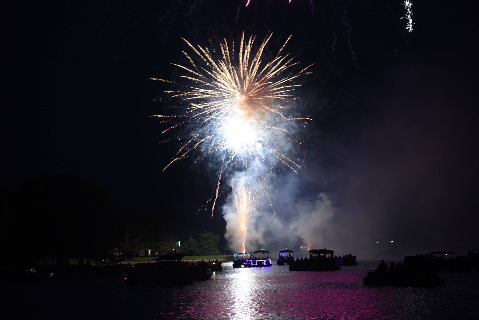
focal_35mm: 120
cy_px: 160
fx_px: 1597
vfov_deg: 11.4
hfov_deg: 17.1
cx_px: 240
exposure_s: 1/8
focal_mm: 120
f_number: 4
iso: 1250
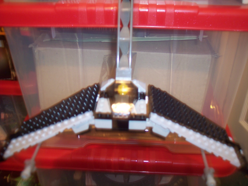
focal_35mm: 39
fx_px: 279
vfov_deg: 36.8
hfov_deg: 47.9
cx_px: 124
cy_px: 93
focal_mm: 8
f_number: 2.8
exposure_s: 1/2
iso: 100
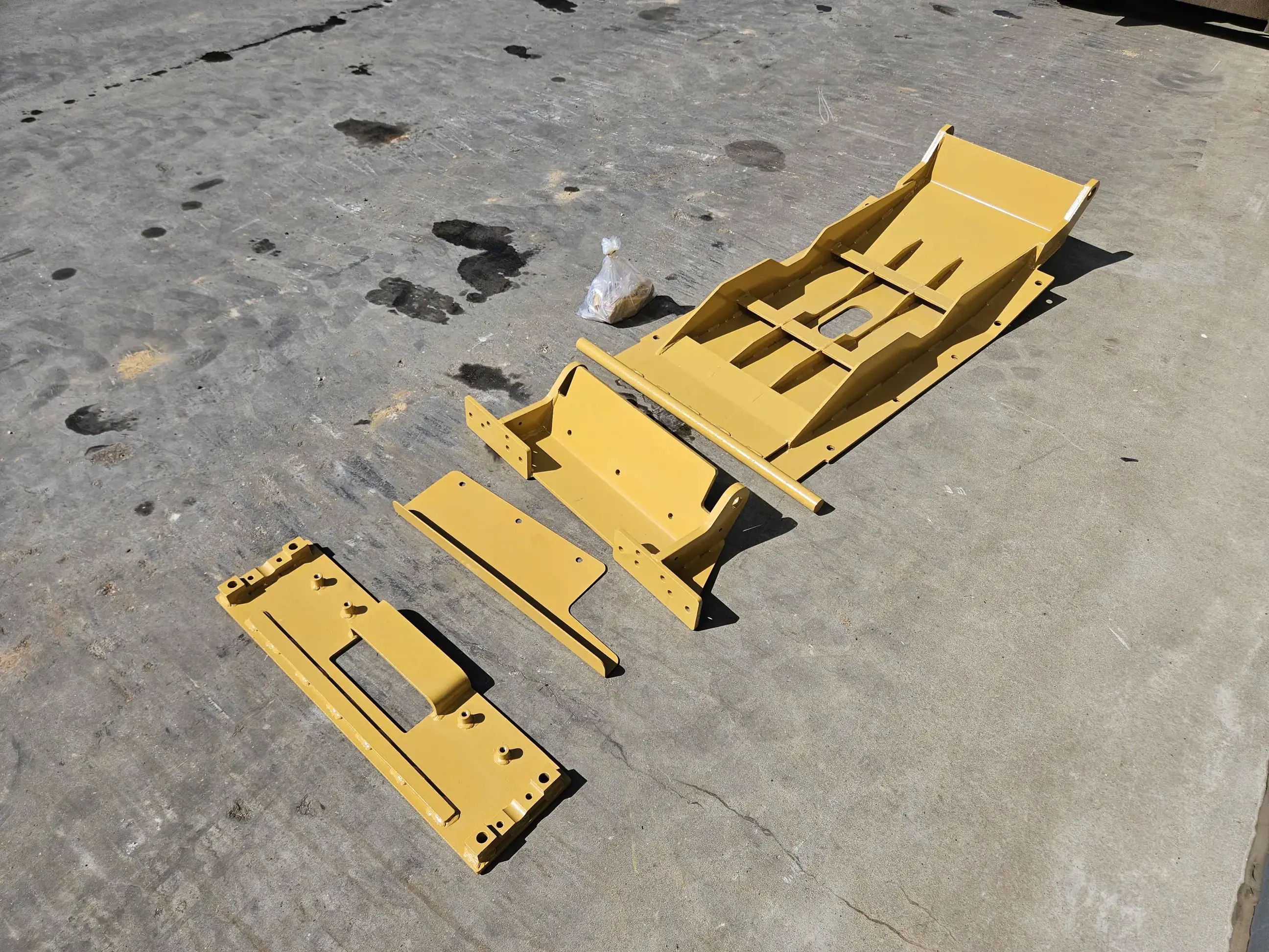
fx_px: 843
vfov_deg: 58.9
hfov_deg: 73.9
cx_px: 634
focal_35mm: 23
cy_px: 476
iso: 25
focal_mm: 5.4
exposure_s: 1/3050
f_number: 1.8
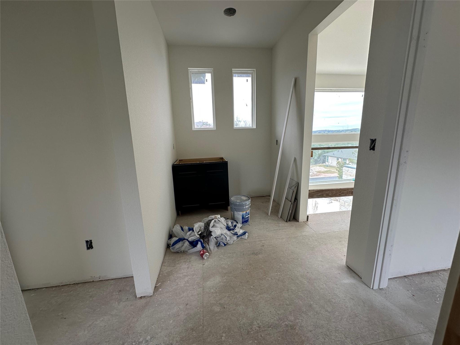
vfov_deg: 85.7
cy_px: 172
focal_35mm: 14
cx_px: 230
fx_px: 186
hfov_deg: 102.1
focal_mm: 2.22
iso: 80
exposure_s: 1/99
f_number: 2.2
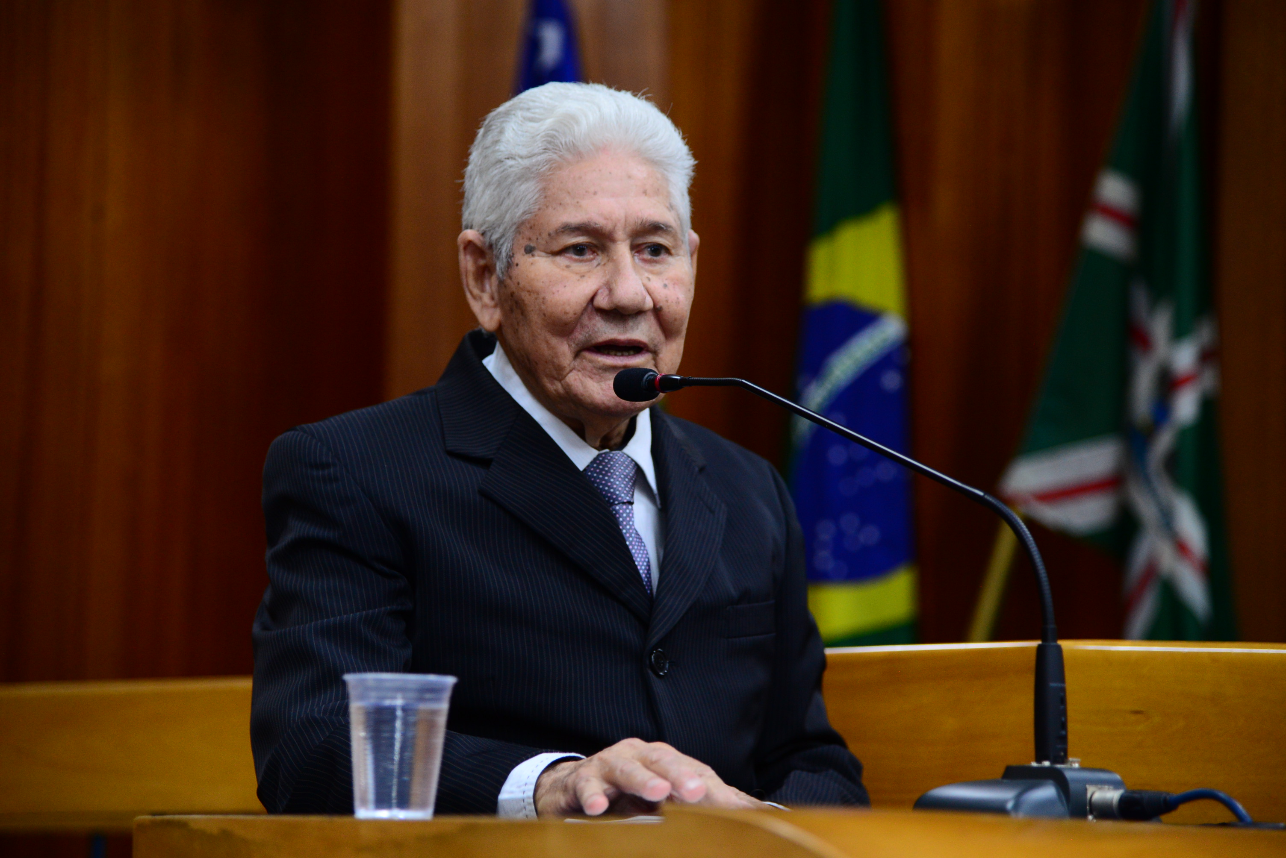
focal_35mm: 112
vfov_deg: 12.2
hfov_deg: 18.3
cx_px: 643
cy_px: 429
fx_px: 4002
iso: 1600
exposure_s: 1/60
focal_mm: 112
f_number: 4
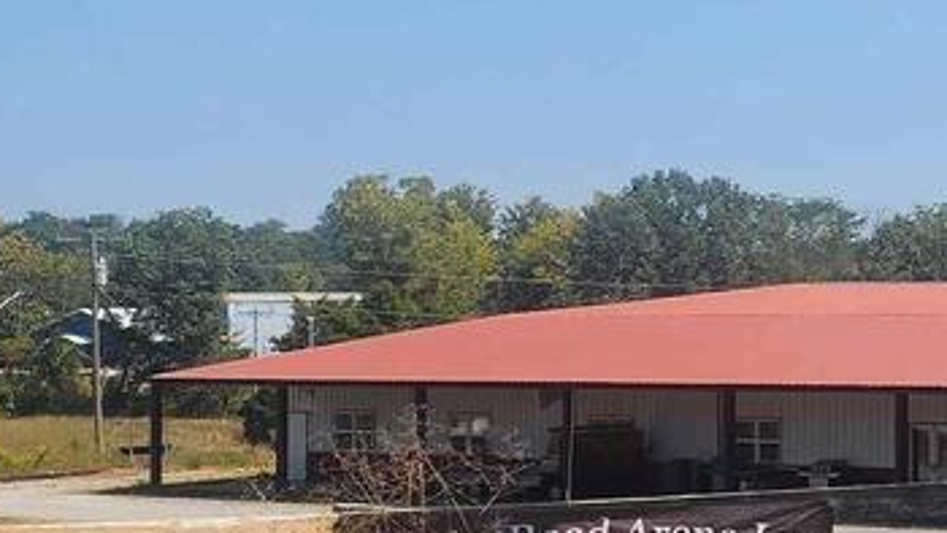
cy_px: 281
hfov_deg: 16.5
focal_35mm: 103
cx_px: 1821
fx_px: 2587
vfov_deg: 11.8
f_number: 1.8
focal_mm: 6.4
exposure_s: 1/968
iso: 12
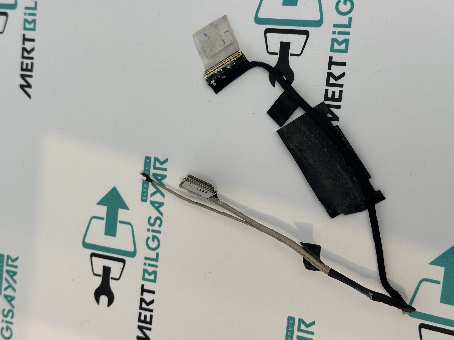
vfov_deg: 30.3
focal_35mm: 48
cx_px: 227
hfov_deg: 39.7
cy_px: 170
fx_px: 630
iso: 64
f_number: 1.78
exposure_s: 1/719
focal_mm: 6.86
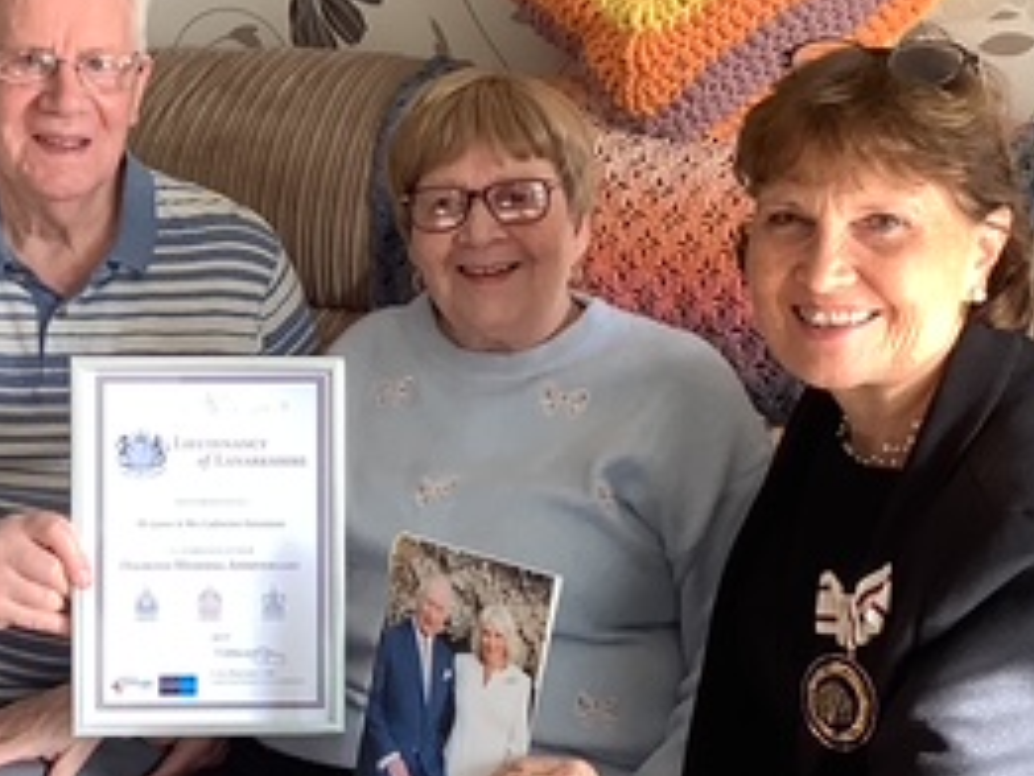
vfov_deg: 19.4
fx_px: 2271
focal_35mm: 76
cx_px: 333
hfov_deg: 25.5
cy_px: 360
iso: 64
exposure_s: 1/60
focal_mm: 3.3
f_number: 2.4
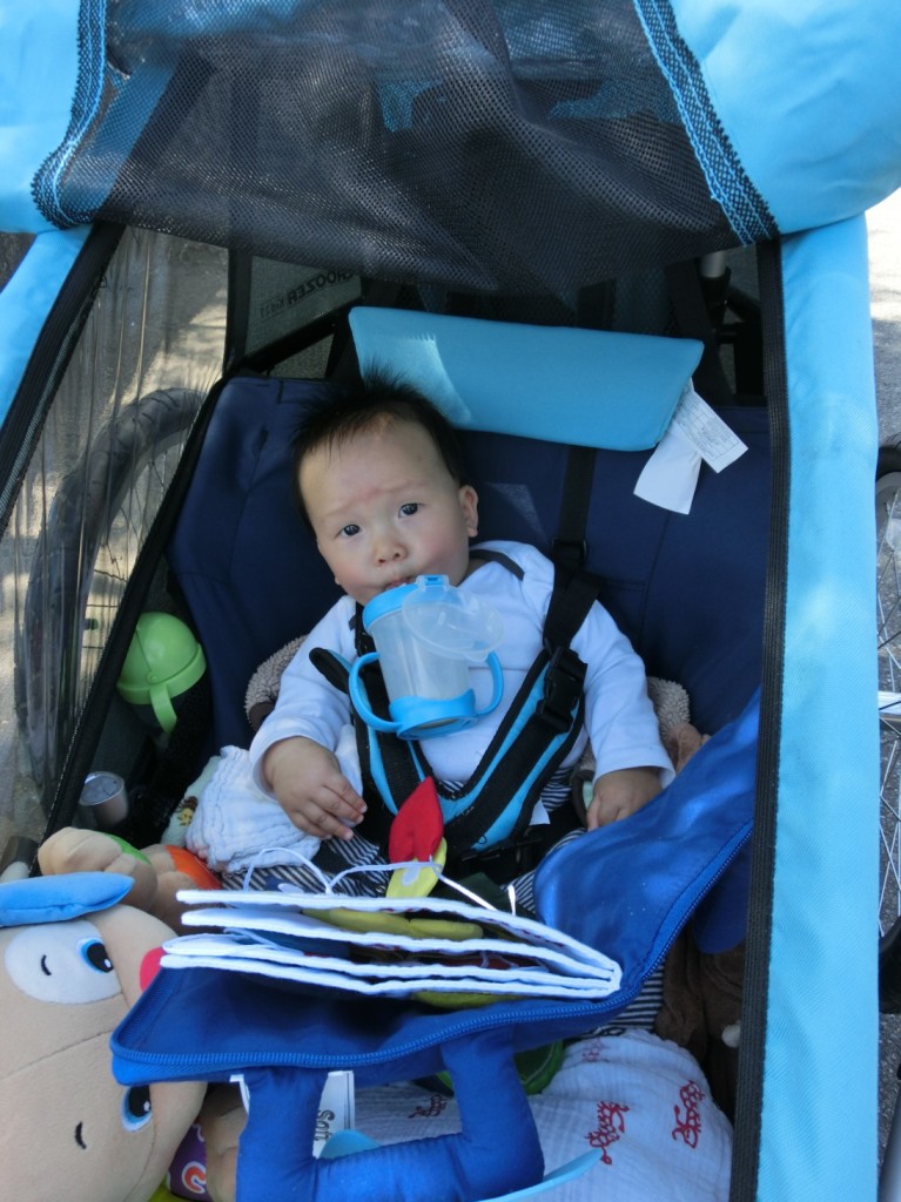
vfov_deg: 69.4
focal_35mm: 25
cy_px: 601
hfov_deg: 54.8
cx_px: 450
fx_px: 868
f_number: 3.3
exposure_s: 1/250
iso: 80
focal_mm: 4.4
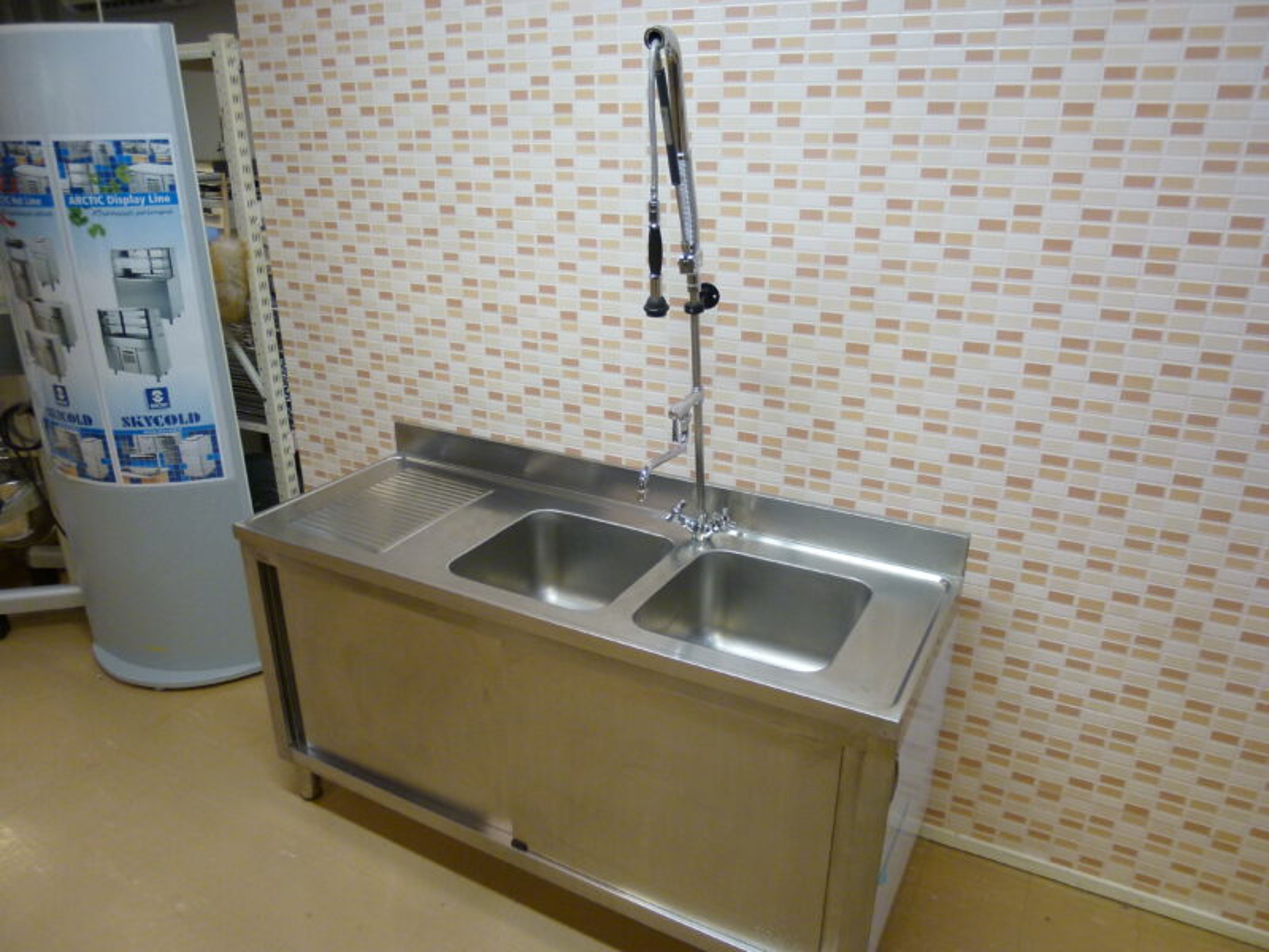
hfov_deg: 71.6
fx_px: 880
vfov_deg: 56.8
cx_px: 634
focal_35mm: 24
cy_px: 476
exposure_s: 1/60
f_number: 2.2
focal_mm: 4.3
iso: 160
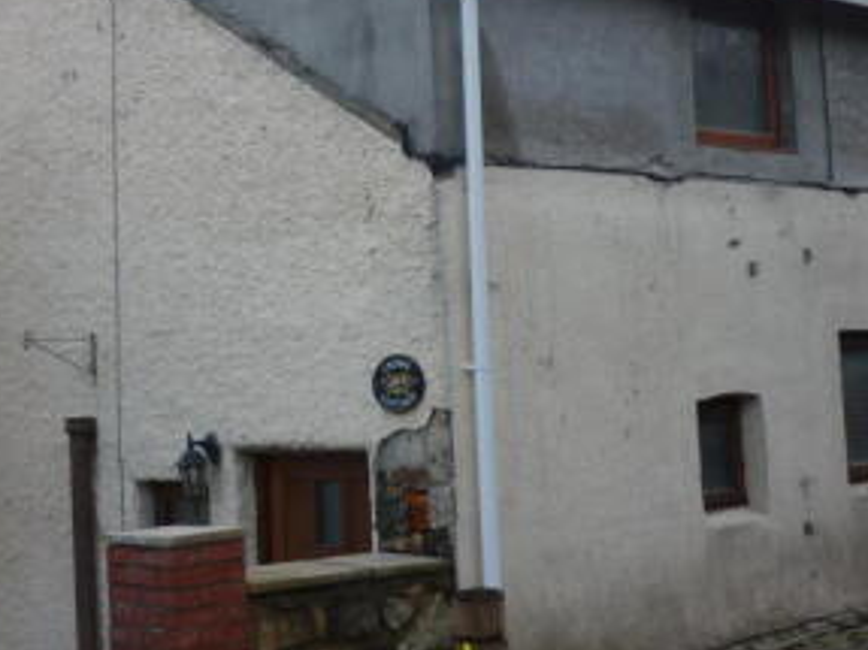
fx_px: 1679
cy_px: 180
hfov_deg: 29.0
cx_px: 446
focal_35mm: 67
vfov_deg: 21.8
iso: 80
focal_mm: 5.5
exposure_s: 1/100
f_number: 2.8
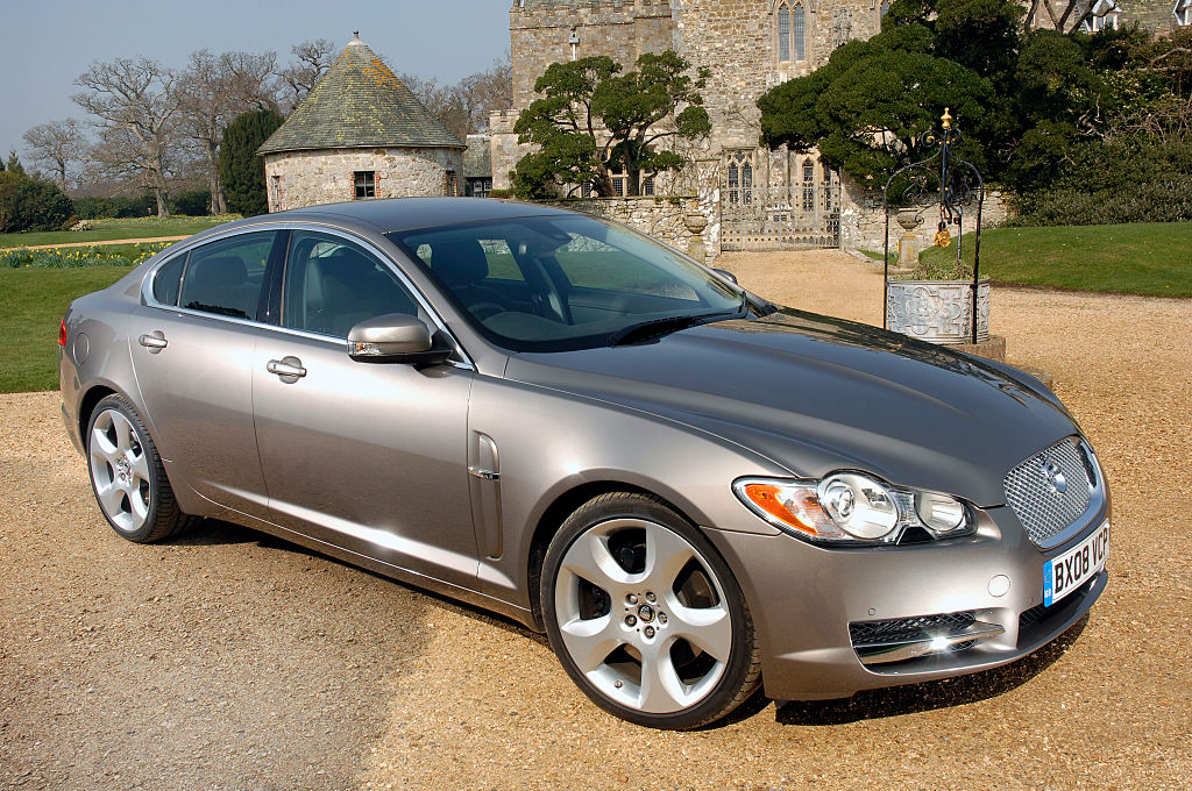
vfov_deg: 36.8
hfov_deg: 53.2
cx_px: 596
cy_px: 396
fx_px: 1190
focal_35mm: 36
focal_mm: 24
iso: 100
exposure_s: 1/125
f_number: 9
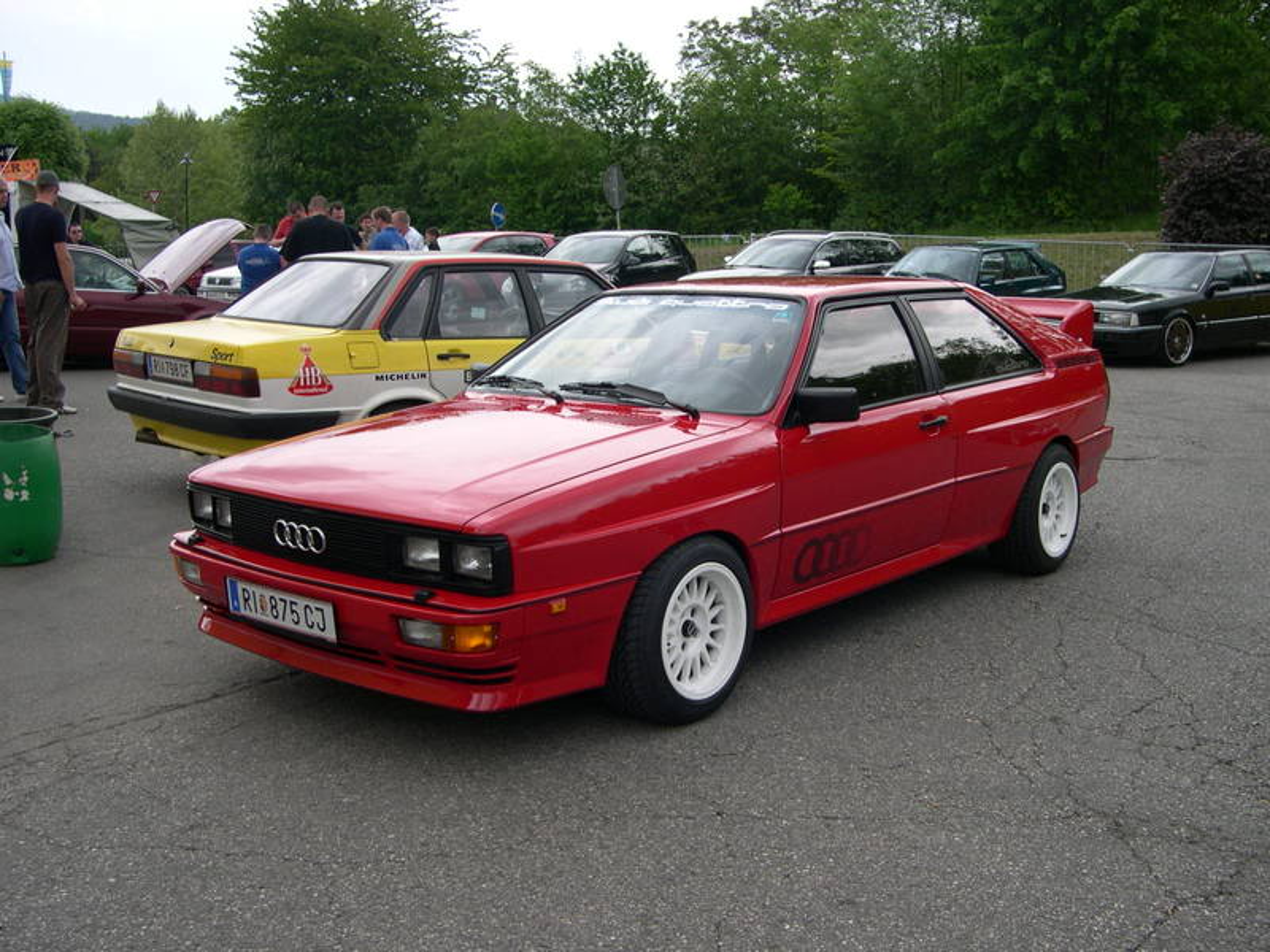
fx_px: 1394
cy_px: 476
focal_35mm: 38
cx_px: 635
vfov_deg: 37.7
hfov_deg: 49.0
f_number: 2.8
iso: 100
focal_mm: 8
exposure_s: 1/558
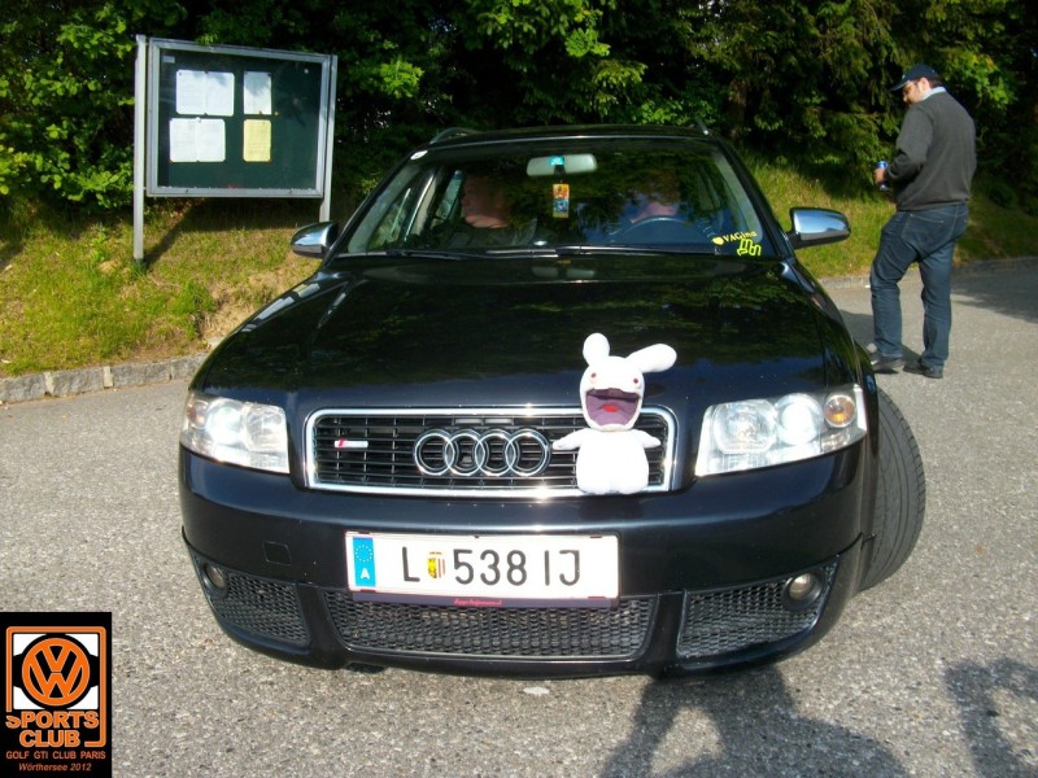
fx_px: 1020
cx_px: 519
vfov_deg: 41.8
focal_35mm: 34
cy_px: 389
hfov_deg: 54.0
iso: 80
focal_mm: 5.7
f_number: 5.5
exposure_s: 1/191
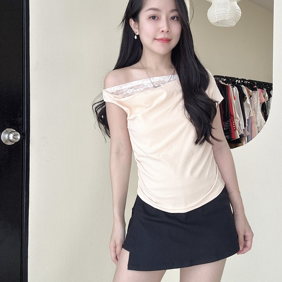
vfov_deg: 51.1
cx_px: 166
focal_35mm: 32
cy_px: 149
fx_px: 295
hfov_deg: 50.8
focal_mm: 2.69
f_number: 1.9
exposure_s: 1/60
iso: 100
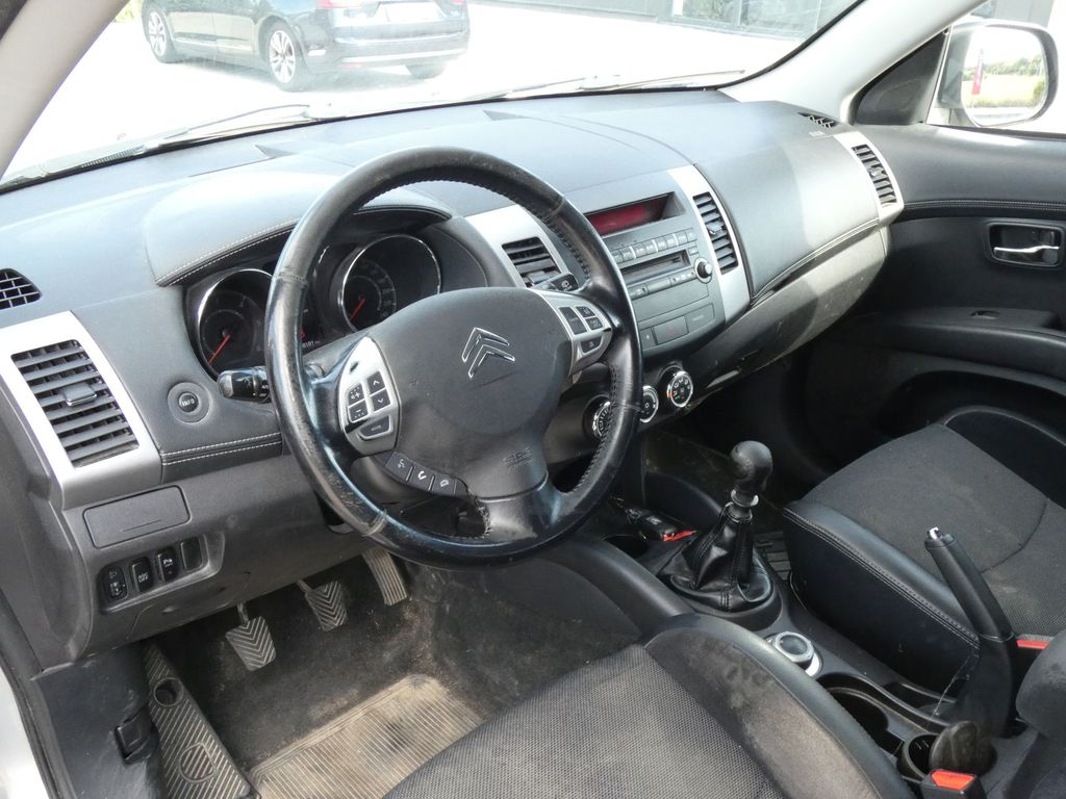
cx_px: 533
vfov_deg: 45.4
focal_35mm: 31
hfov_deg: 58.4
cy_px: 400
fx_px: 955
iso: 500
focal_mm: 5.5
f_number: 5.6
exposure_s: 1/80
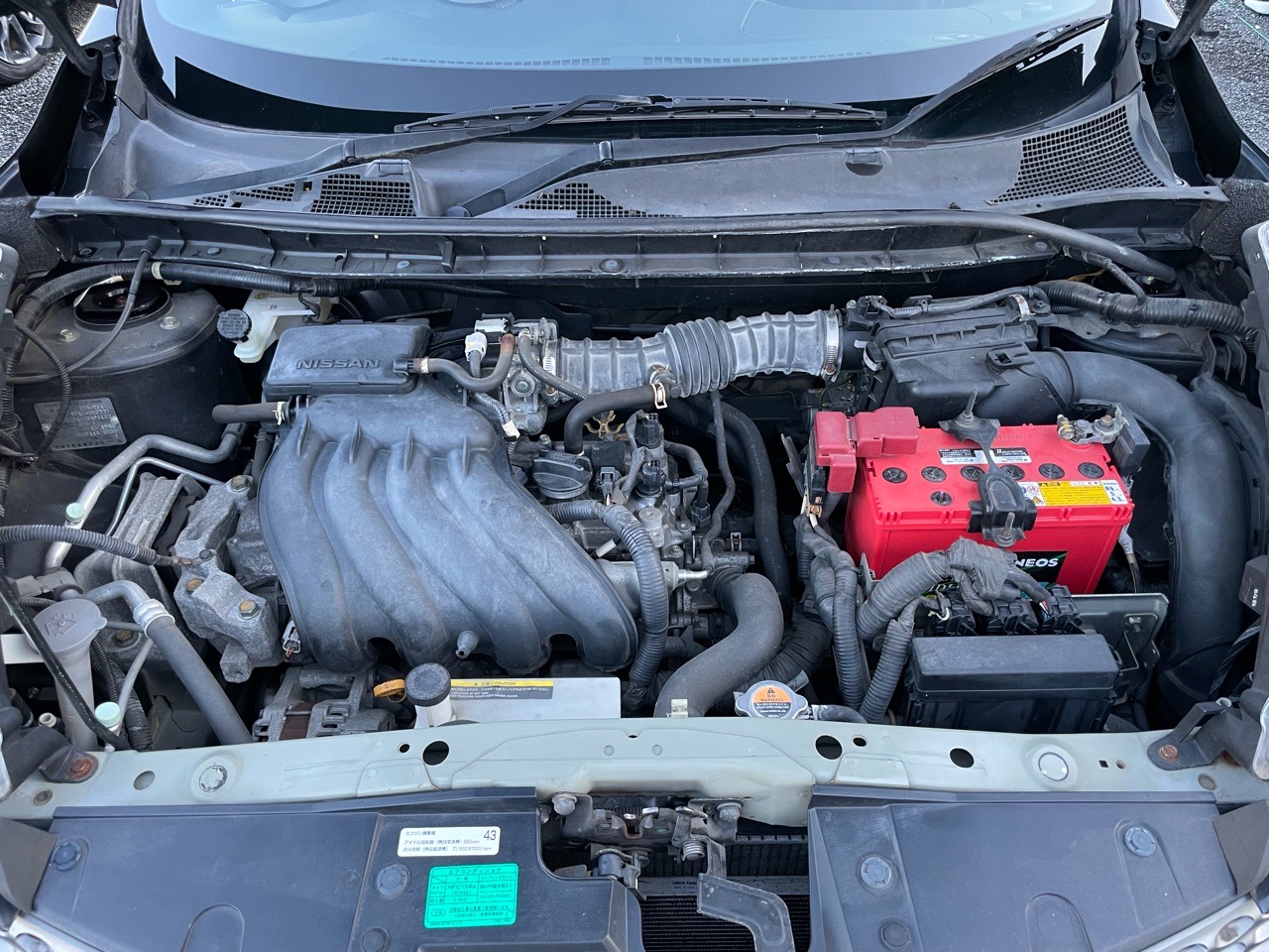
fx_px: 953
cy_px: 476
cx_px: 634
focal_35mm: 26
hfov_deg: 67.3
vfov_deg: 53.1
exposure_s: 1/85
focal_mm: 4.2
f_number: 1.6
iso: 125
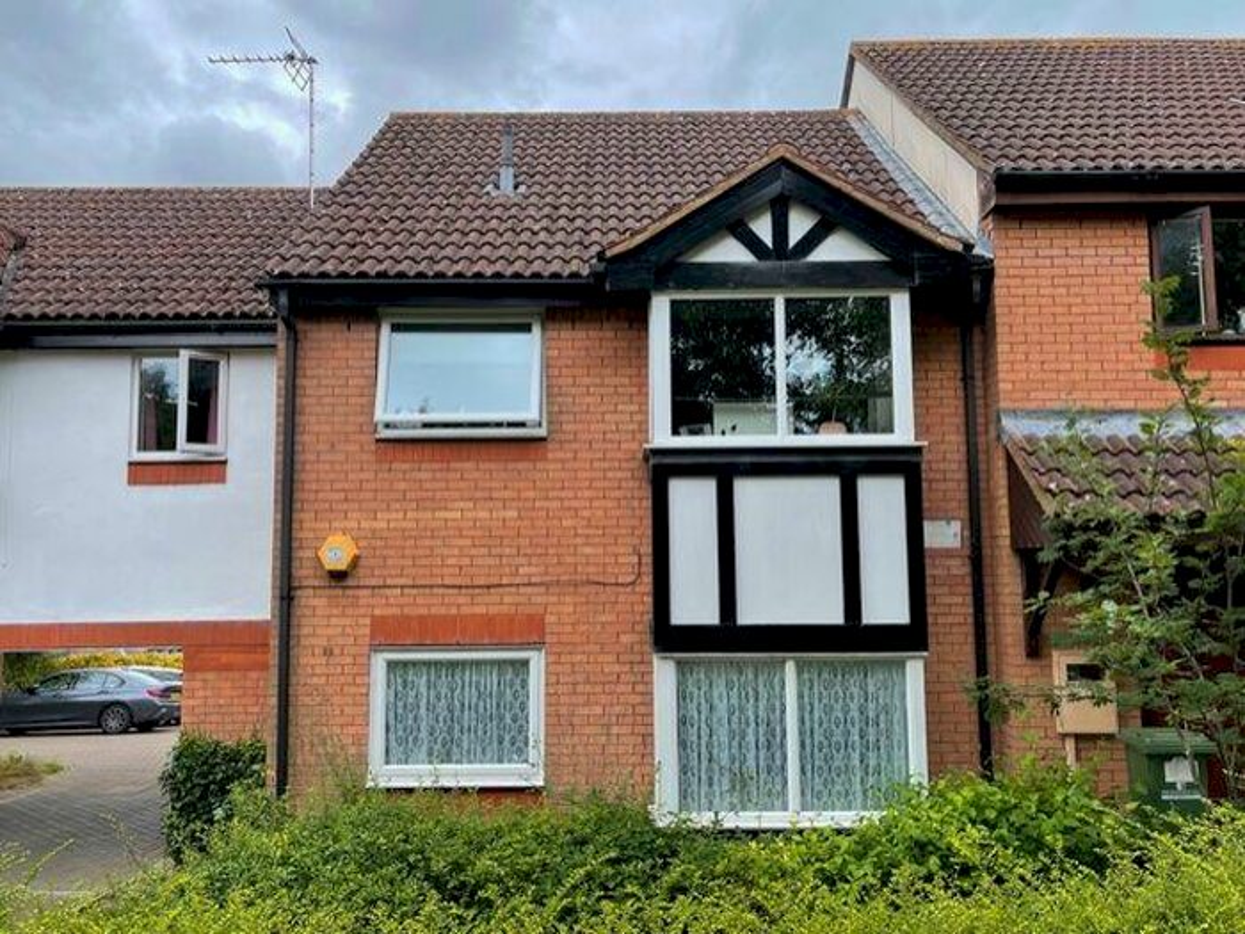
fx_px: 935
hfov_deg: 67.3
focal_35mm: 26
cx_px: 622
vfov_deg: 53.1
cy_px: 467
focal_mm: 5.1
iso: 32
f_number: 1.6
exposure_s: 1/775
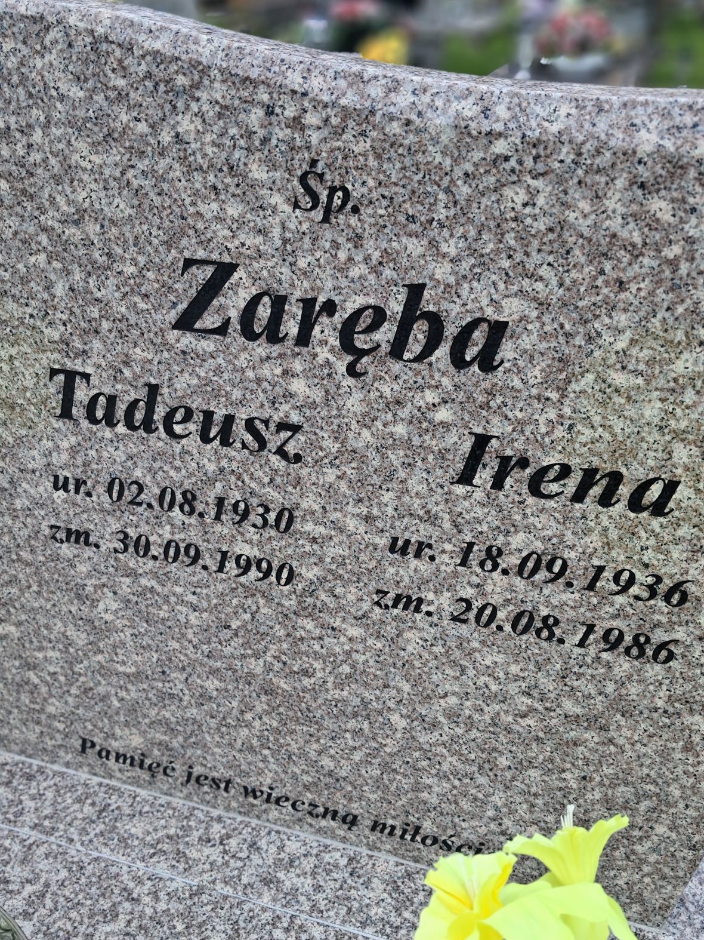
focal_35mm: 35
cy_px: 478
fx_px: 949
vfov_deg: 52.6
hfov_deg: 40.7
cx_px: 361
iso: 50
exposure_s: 1/421
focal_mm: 4
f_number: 1.8
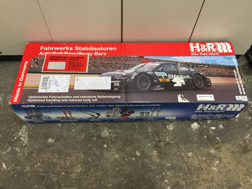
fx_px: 211
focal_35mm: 29
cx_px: 126
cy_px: 94
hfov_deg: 61.7
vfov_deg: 48.2
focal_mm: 4.15
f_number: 2.2
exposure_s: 1/17
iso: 100
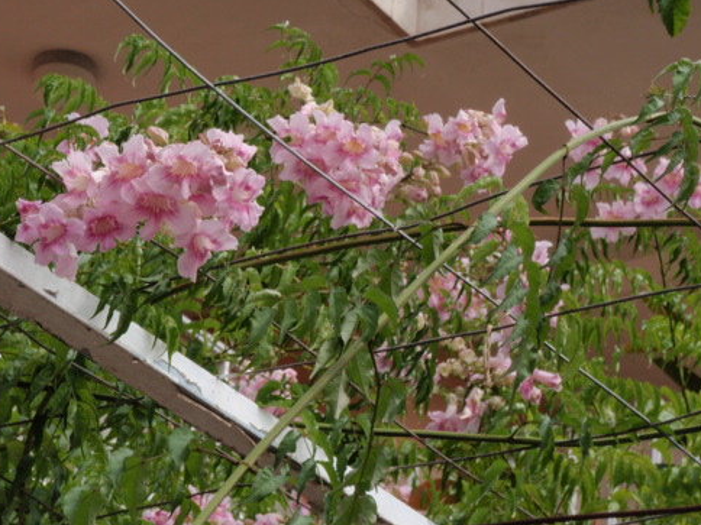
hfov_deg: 14.6
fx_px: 2734
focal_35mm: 135
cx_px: 303
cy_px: 318
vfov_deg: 11.0
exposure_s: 1/320
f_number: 5.1
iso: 64
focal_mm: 18.2
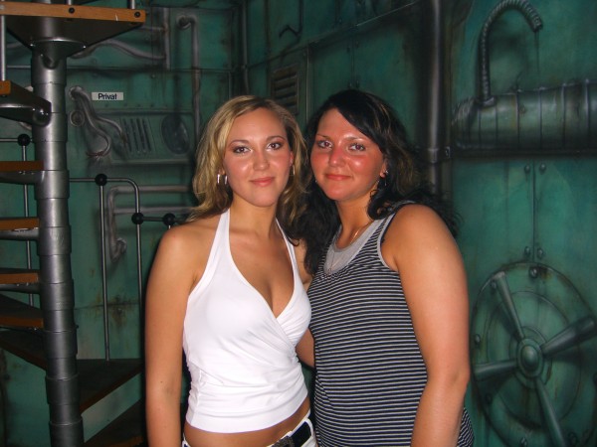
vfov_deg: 37.7
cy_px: 224
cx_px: 298
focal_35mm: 38
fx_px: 655
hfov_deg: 49.0
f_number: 2.8
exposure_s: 1/60
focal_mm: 7.9
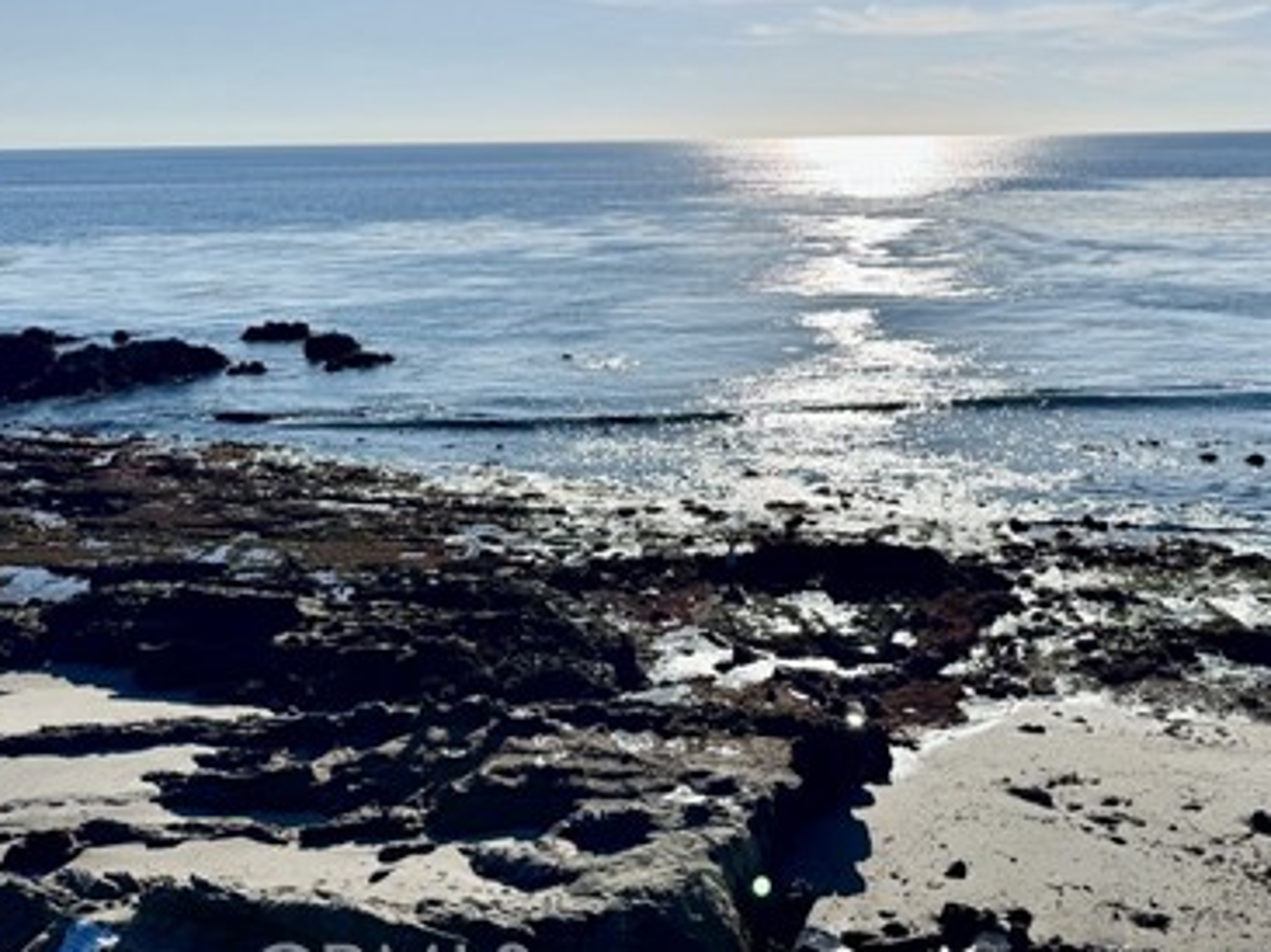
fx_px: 1541
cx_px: 781
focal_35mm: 42
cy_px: 191
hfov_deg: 44.5
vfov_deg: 33.3
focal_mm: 6.76
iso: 64
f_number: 1.78
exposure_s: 1/28571
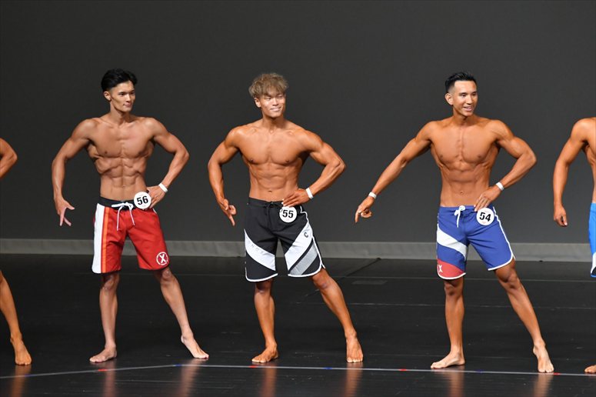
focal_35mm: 300
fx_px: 4964
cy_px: 198
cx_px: 298
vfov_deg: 4.6
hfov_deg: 6.9
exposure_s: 1/400
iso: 4000
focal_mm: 200
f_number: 5.6
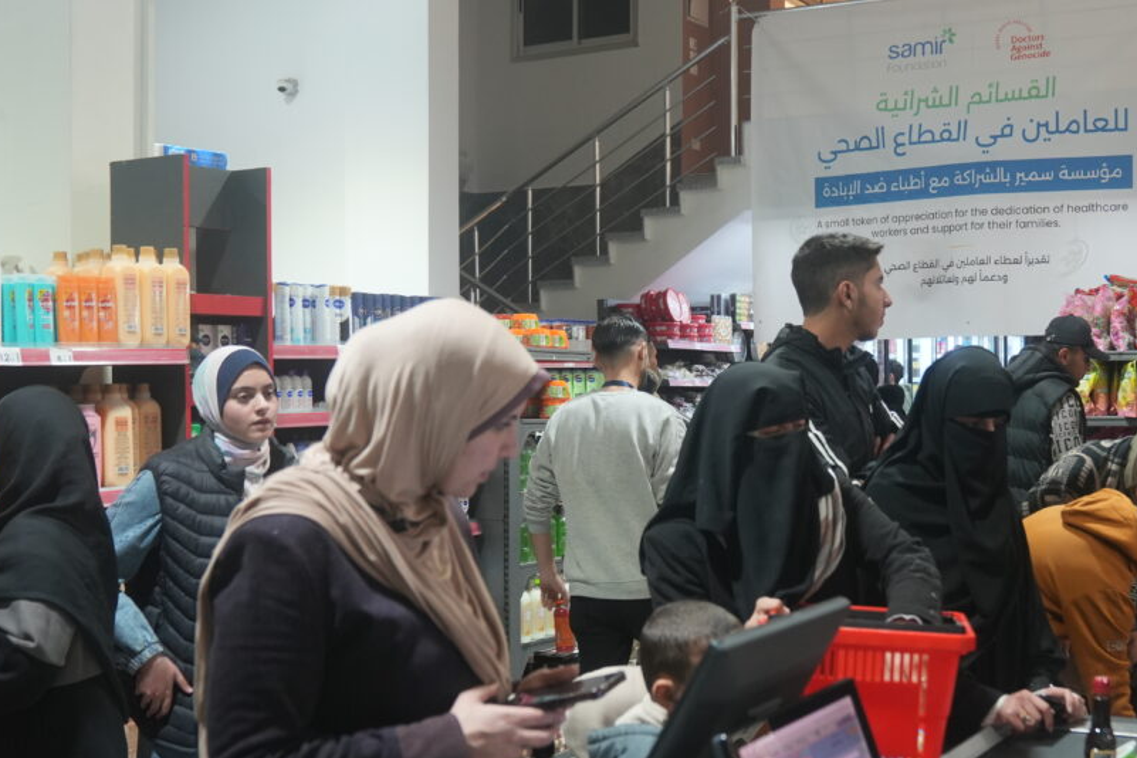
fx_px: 1453
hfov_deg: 41.9
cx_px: 799
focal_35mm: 46
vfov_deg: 29.2
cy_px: 420
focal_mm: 24
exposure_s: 1/200
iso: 1000
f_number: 2.8
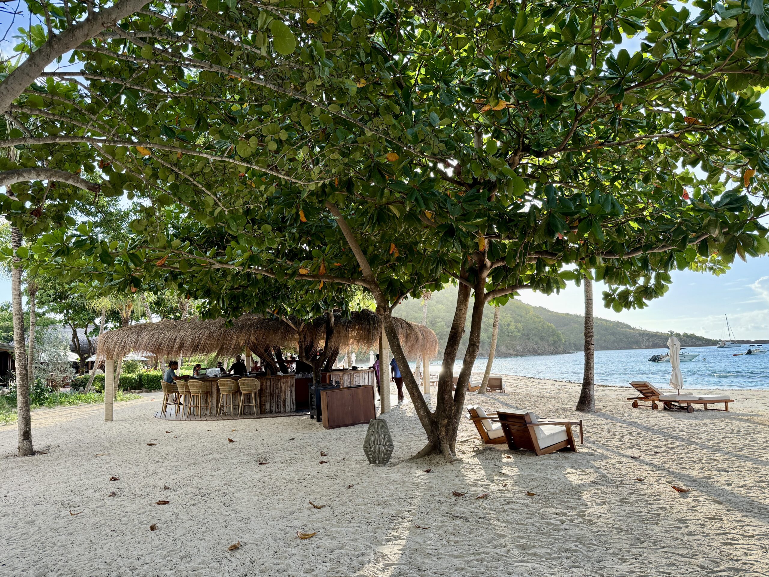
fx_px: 533
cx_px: 384
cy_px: 288
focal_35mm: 24
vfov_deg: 56.8
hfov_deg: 71.6
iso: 100
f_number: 1.78
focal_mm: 6.76
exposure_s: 1/1230
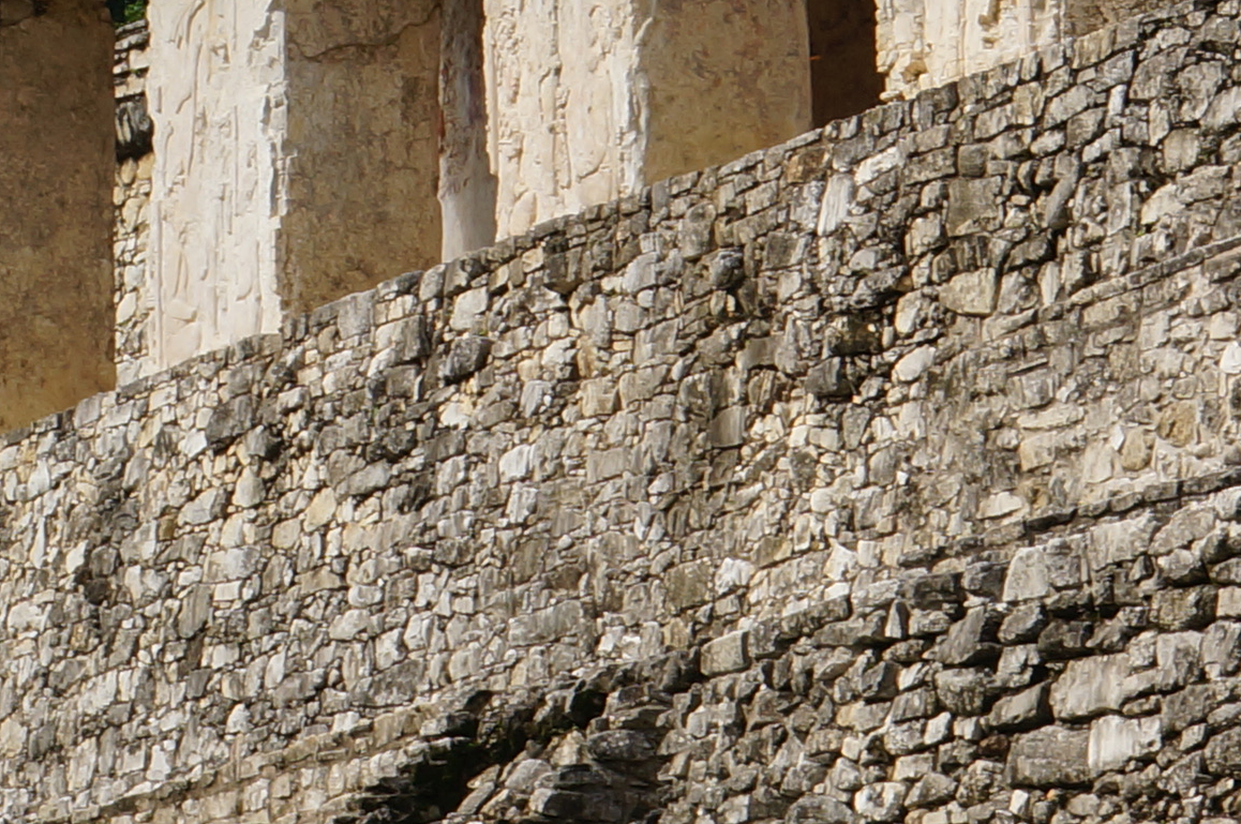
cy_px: 159
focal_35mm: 331
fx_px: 11396
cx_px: -719
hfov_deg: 6.1
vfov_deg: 4.1
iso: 100
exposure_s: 1/125
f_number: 13
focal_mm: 52
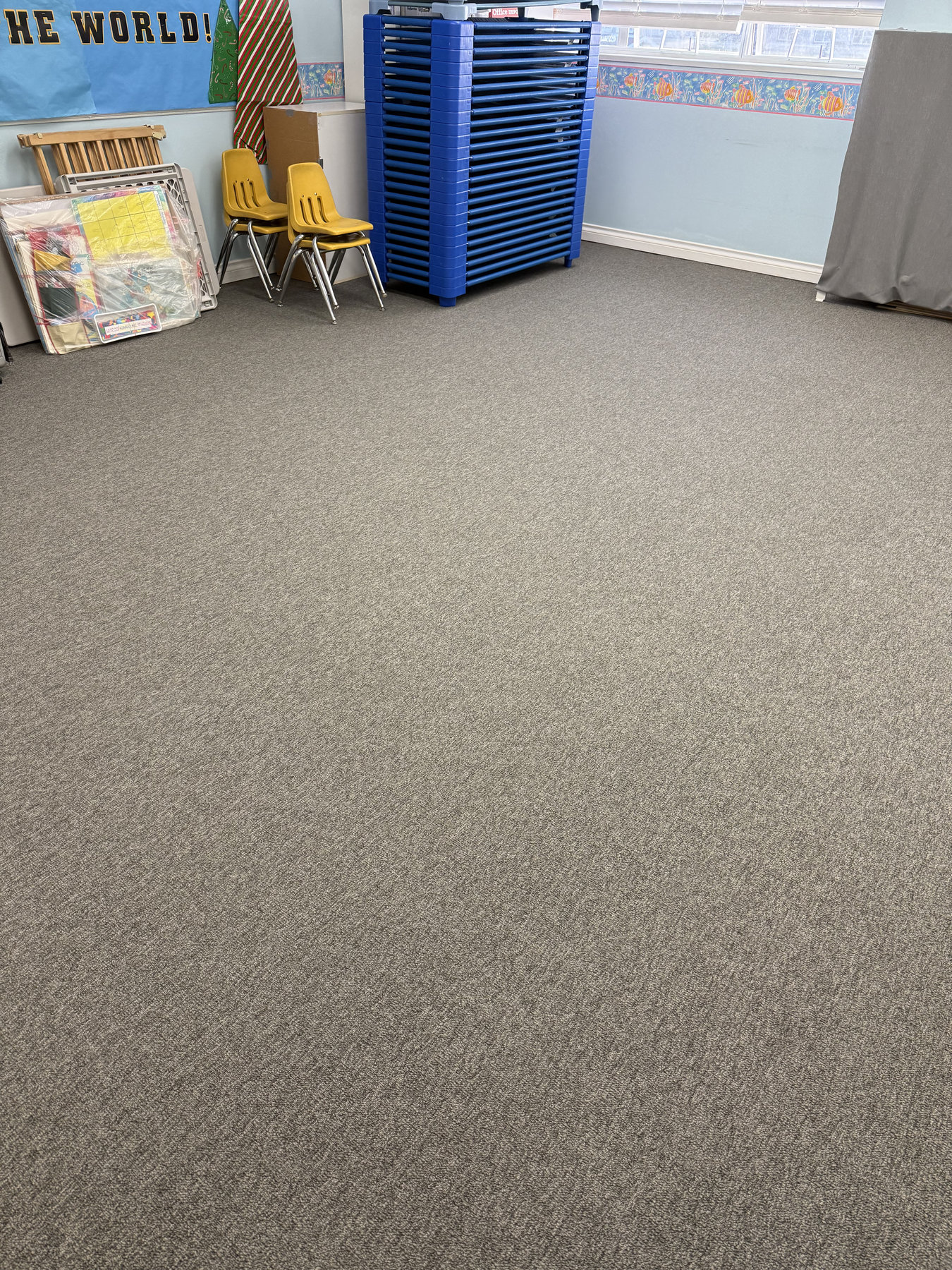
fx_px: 880
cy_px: 635
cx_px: 476
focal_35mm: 24
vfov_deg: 71.6
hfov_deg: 56.8
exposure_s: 1/120
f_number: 1.78
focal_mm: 6.76
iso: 200
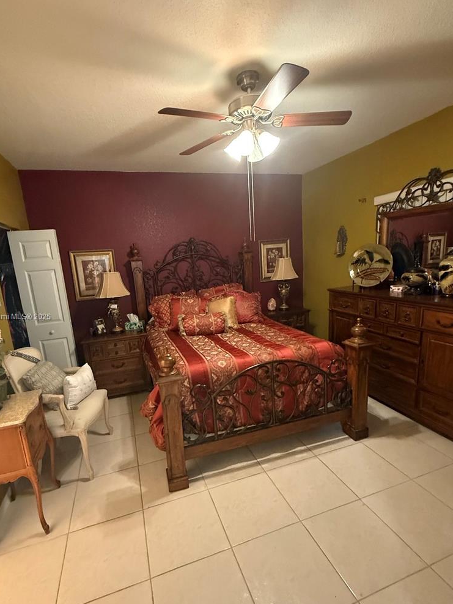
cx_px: 214
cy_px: 317
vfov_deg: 91.0
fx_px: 297
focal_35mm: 17
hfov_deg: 74.7
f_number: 2.2
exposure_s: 1/40
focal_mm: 2.22
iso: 1000
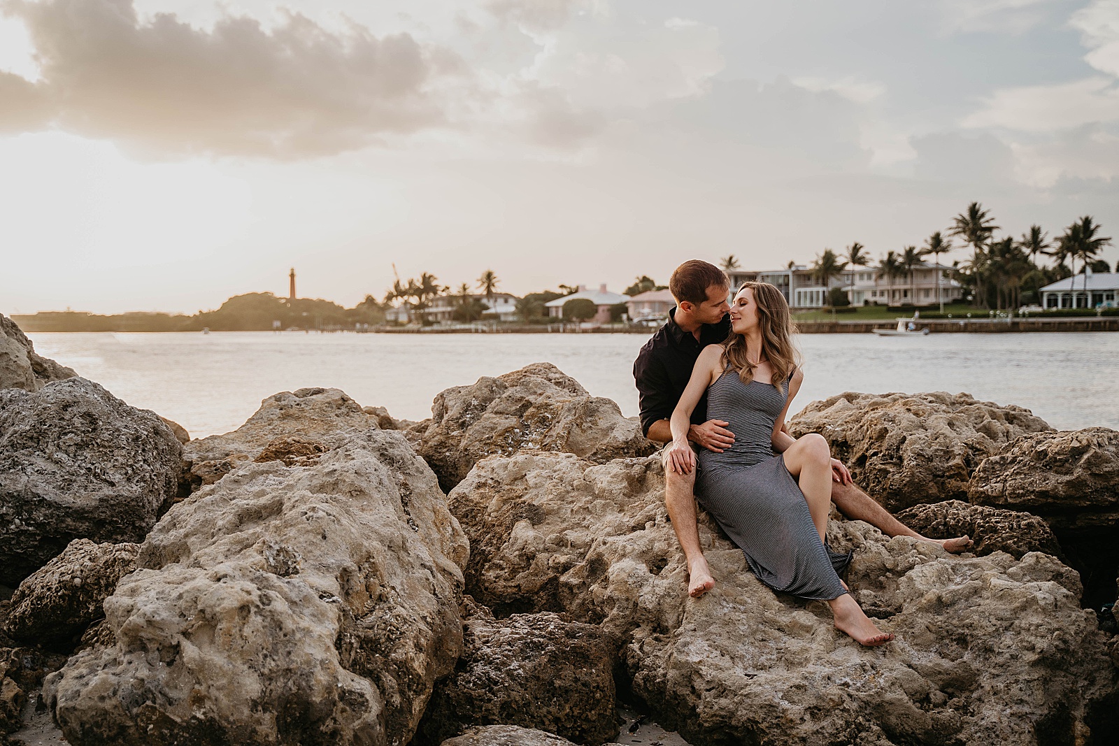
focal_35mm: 41
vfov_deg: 32.6
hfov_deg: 47.4
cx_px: 560
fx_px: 1274
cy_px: 373
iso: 250
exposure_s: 1/1000
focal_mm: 41
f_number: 2.8
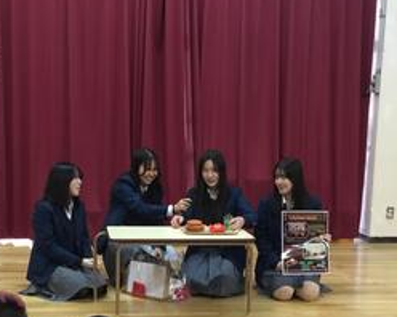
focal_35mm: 61
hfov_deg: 30.9
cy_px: 231
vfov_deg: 24.7
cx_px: 171
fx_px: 716
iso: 100
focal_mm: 3.3
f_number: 2.4
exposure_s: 1/30
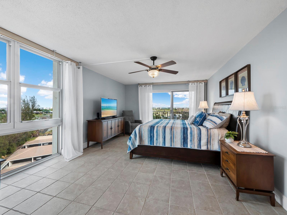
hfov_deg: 102.1
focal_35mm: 14
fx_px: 116
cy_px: 108
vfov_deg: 85.7
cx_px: 144
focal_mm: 7
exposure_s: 1/6
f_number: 11
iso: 400
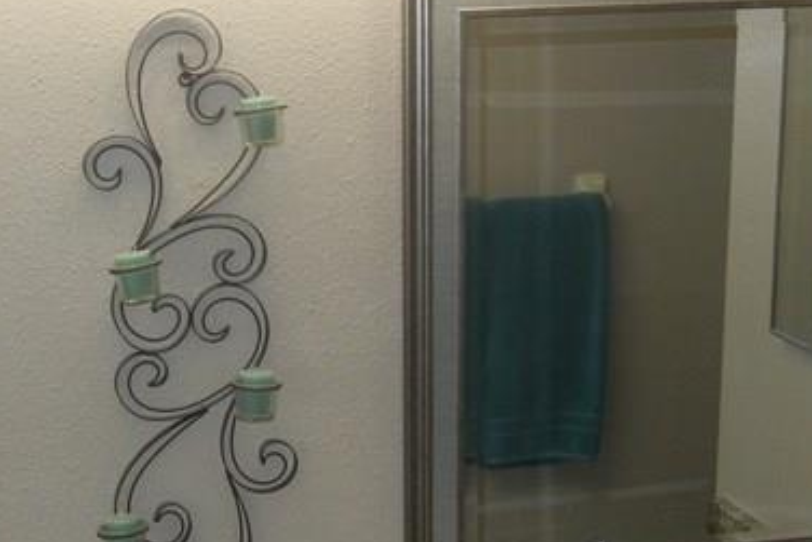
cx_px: 287
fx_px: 1918
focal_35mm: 85
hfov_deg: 23.8
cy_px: 384
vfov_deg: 16.0
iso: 160
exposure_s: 1/88.5
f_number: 3.5
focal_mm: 5.4
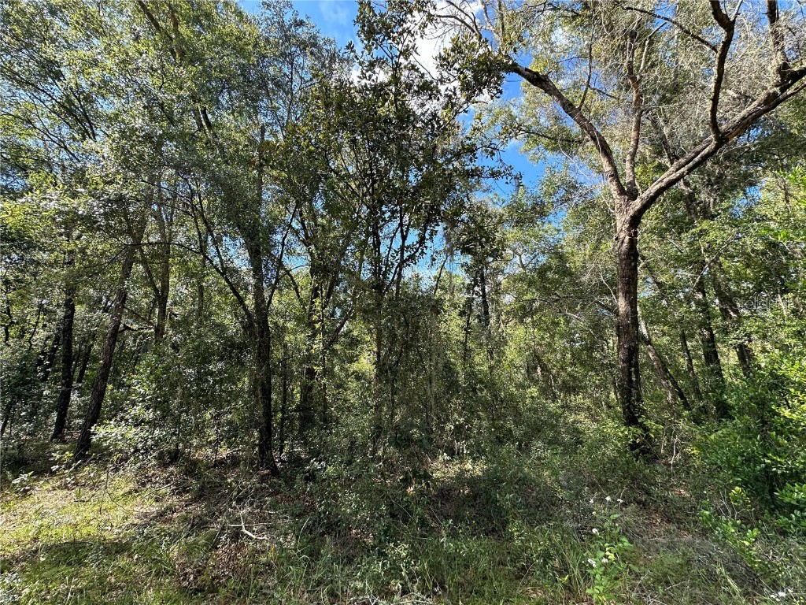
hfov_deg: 102.1
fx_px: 326
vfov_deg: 85.7
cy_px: 302
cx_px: 403
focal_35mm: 14
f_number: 2.2
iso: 40
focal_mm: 2.22
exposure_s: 1/308
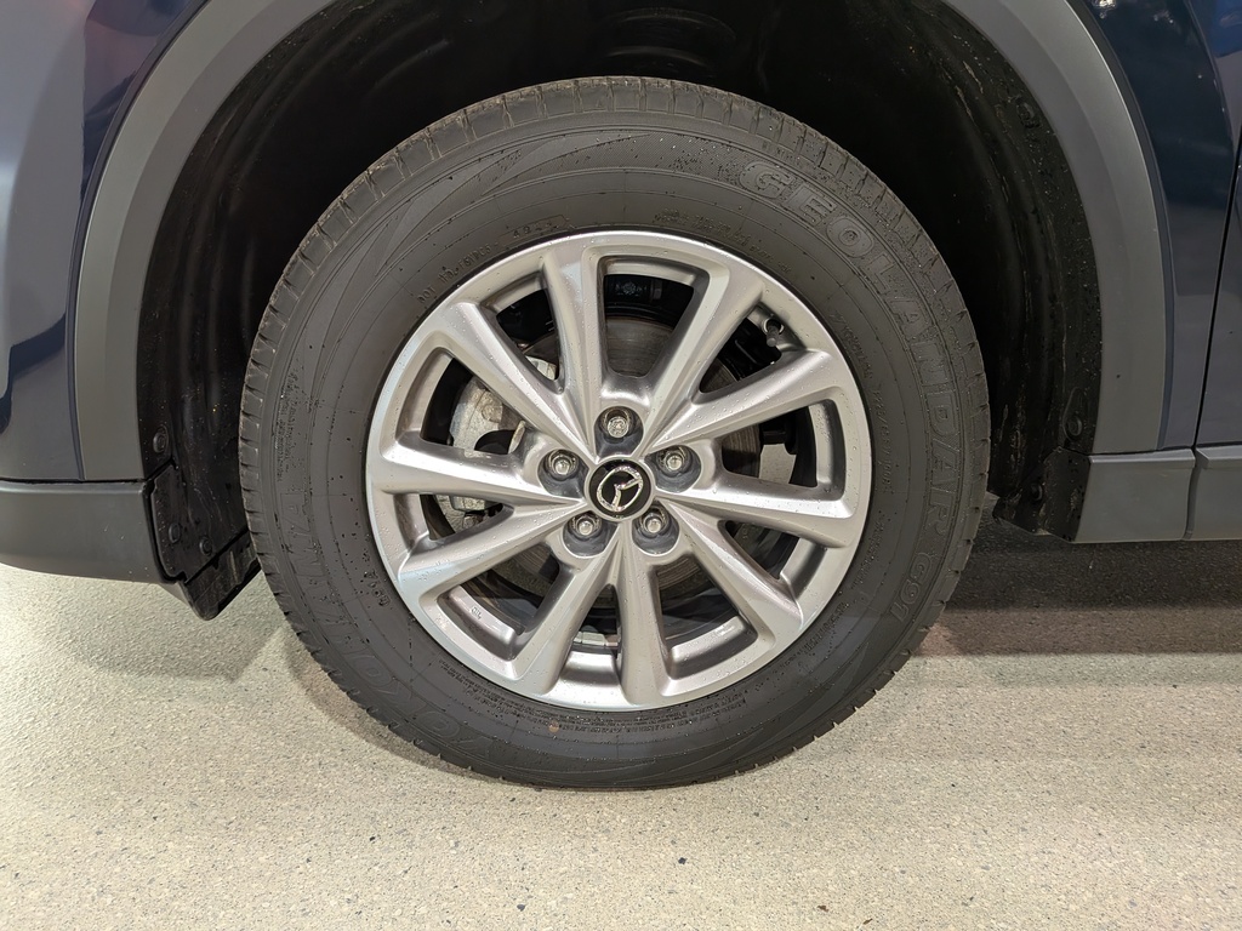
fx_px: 861
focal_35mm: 24
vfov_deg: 56.8
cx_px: 621
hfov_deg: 71.6
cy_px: 466
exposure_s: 1/40
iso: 101
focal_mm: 4.53
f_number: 1.7
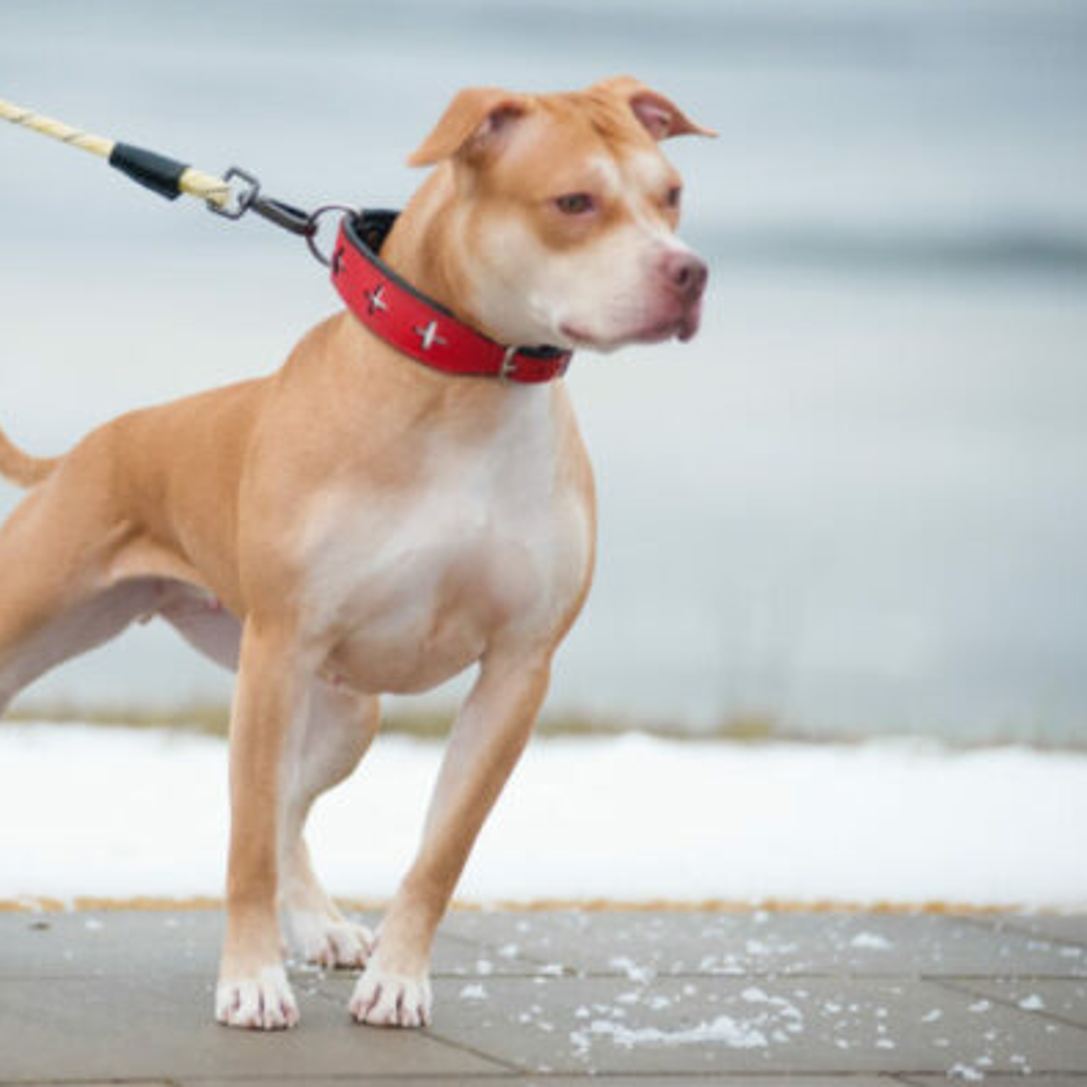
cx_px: 316
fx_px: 6644
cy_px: 541
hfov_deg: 9.3
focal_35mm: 187
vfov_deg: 9.4
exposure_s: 1/8000
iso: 2500
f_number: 2.8
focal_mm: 145
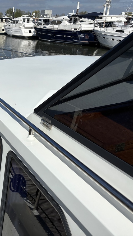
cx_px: -6
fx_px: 238
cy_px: 118
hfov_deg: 28.8
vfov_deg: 52.8
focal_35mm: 38
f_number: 1.6
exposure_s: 1/9091
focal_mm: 5.96
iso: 50
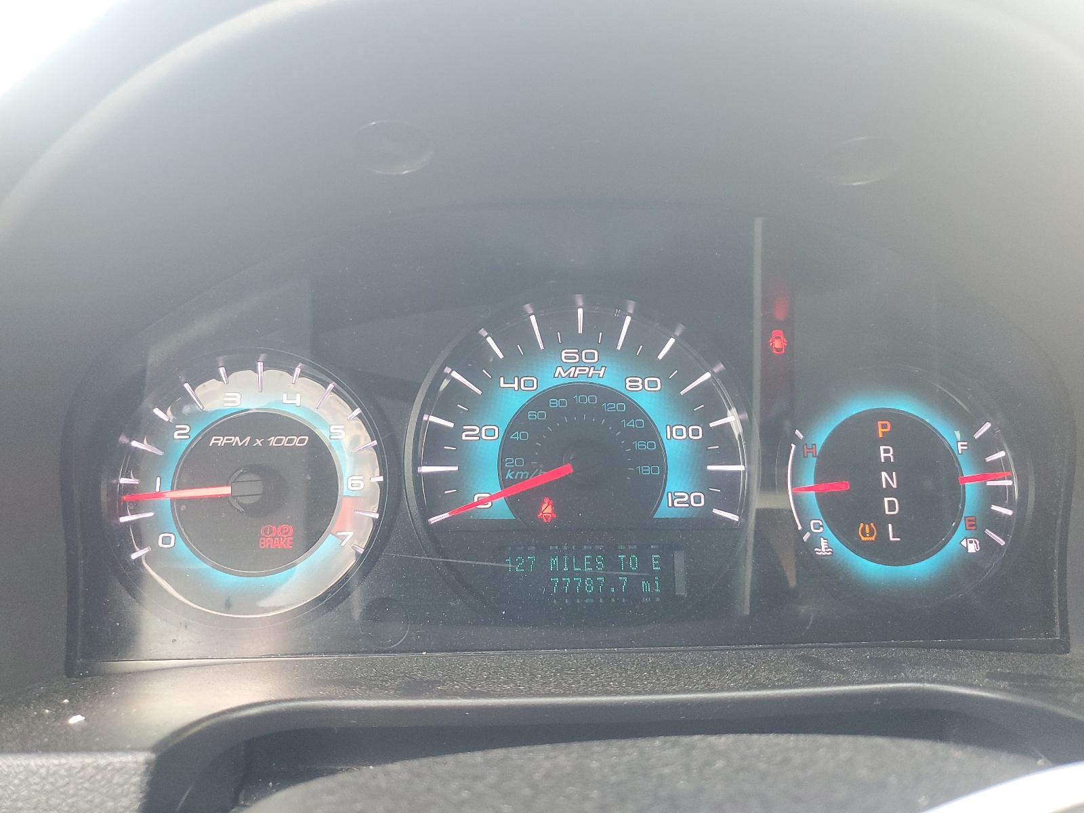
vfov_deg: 53.1
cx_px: 542
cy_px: 406
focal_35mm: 26
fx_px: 814
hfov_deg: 67.3
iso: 97
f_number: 1.5
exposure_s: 1/50
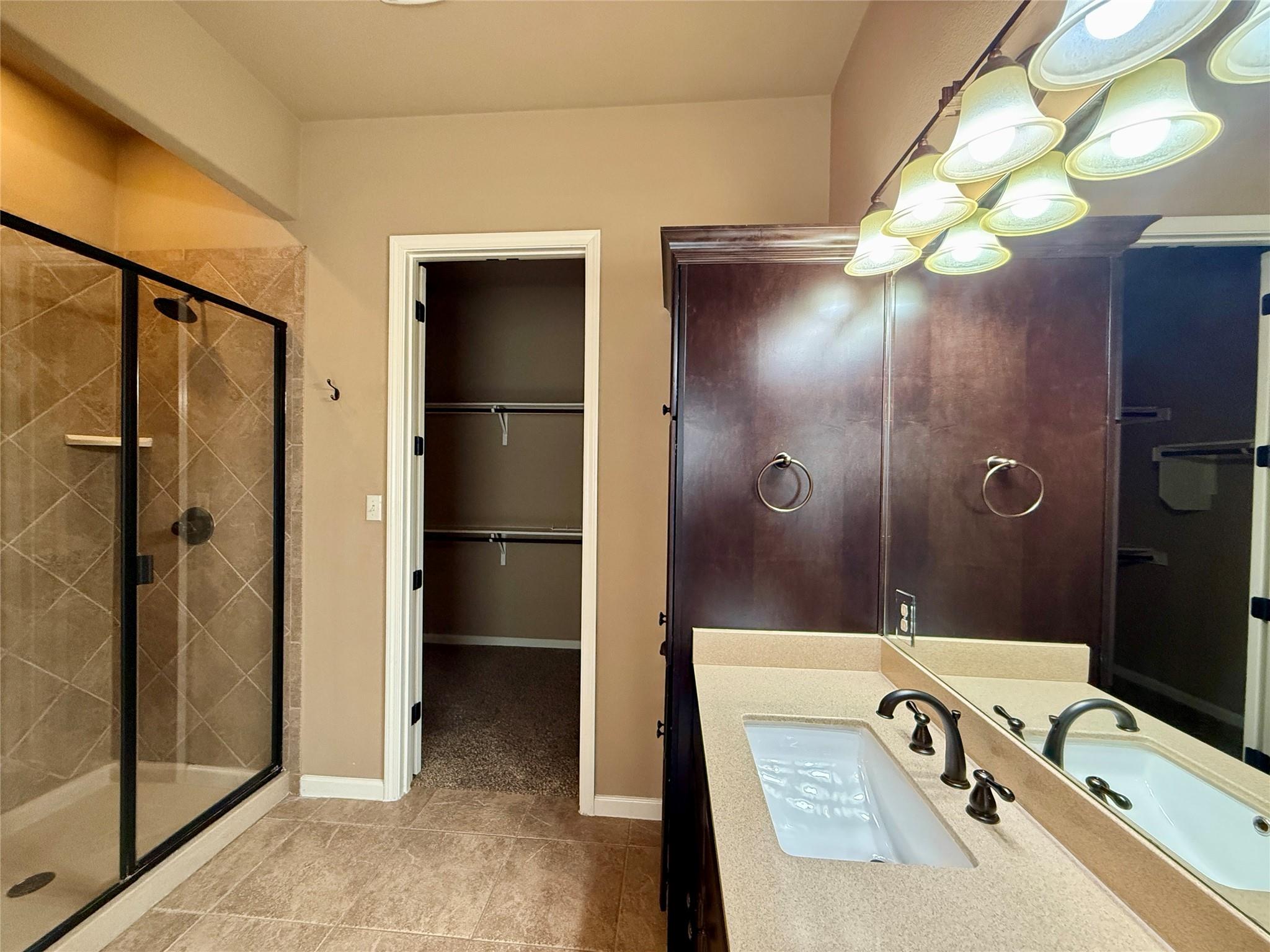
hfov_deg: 102.1
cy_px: 476
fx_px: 514
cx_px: 635
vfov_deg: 85.7
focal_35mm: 14
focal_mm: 2.22
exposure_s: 1/120
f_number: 2.2
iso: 500
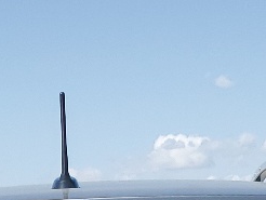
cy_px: 623
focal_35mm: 169
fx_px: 1300
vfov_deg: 7.6
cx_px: 41
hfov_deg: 11.6
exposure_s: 1/3333
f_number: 1.5
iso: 50
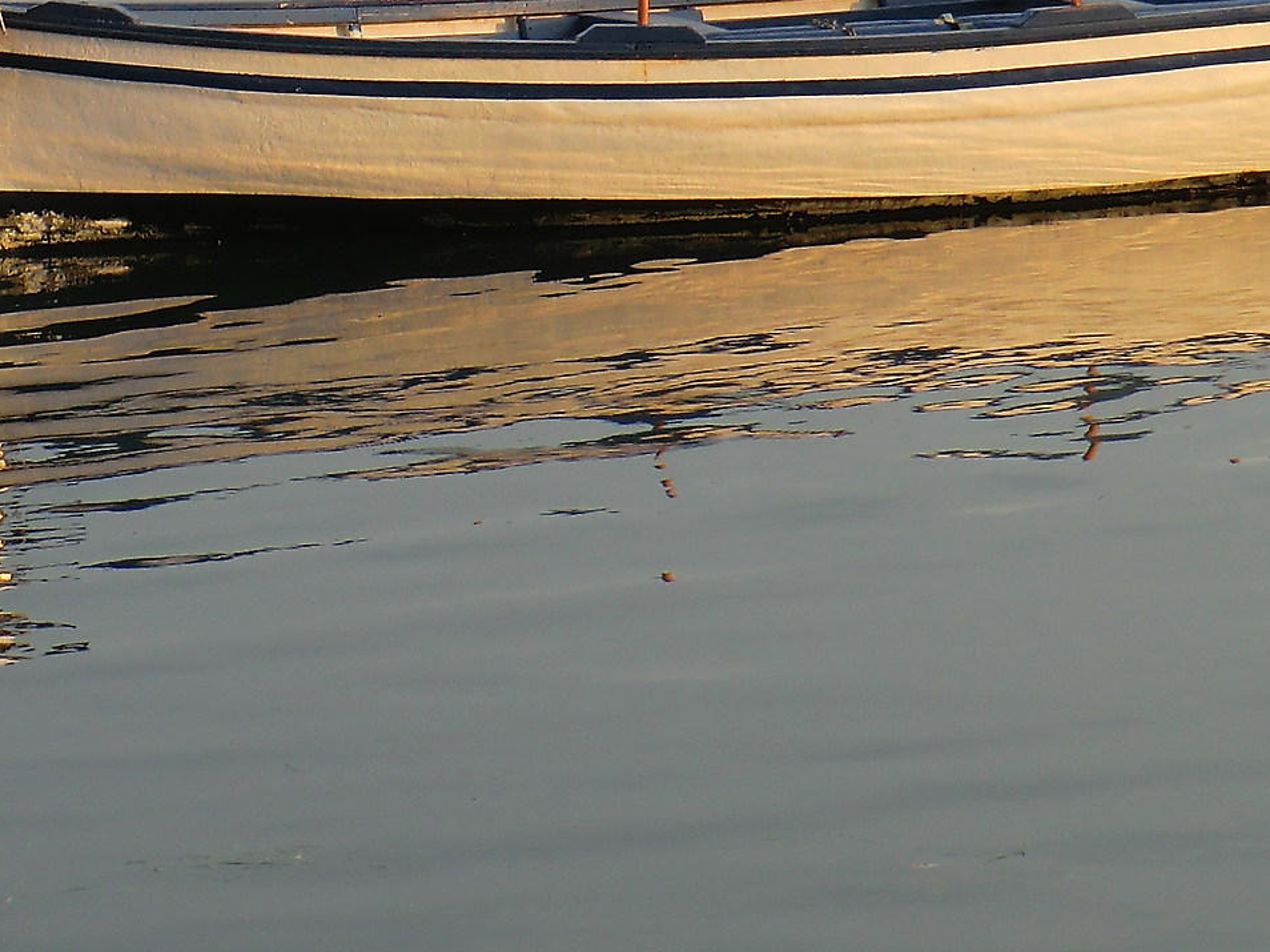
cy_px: -40
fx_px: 8216
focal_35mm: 224
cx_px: 378
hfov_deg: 8.8
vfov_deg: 6.6
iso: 64
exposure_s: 1/160
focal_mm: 16
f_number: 4.8
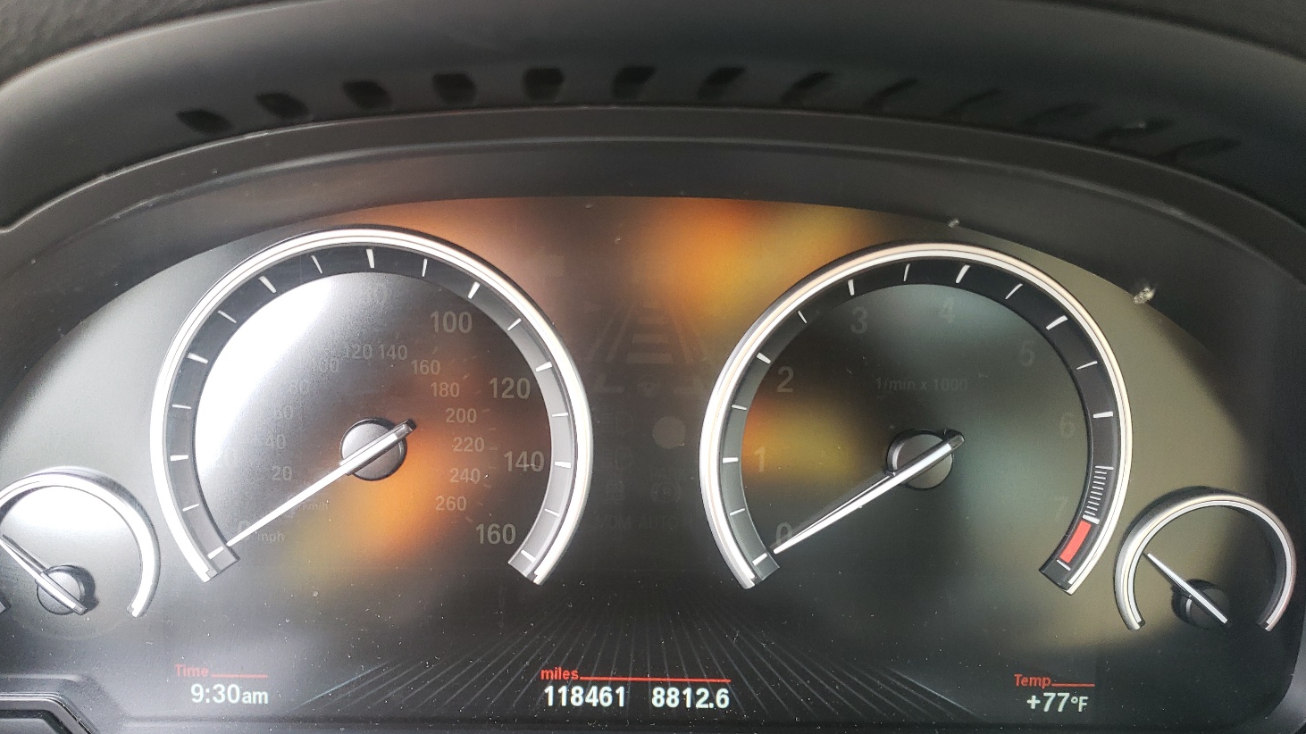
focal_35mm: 31
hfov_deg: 62.6
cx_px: 606
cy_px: 455
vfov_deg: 37.6
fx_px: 1073
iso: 112
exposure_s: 1/60.2
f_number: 1.5
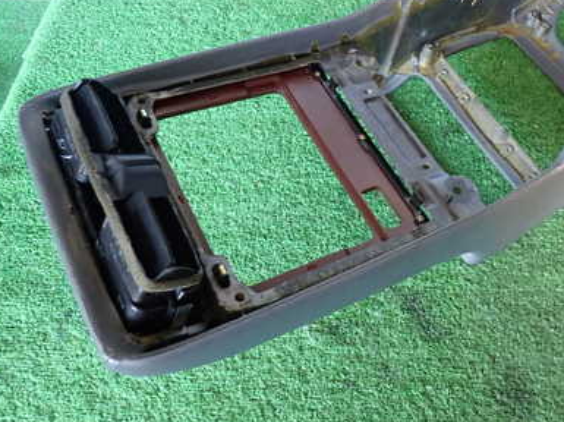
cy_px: 135
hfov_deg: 46.3
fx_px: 635
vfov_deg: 36.3
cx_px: 419
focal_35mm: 39
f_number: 2
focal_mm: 4.5
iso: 320
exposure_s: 1/30
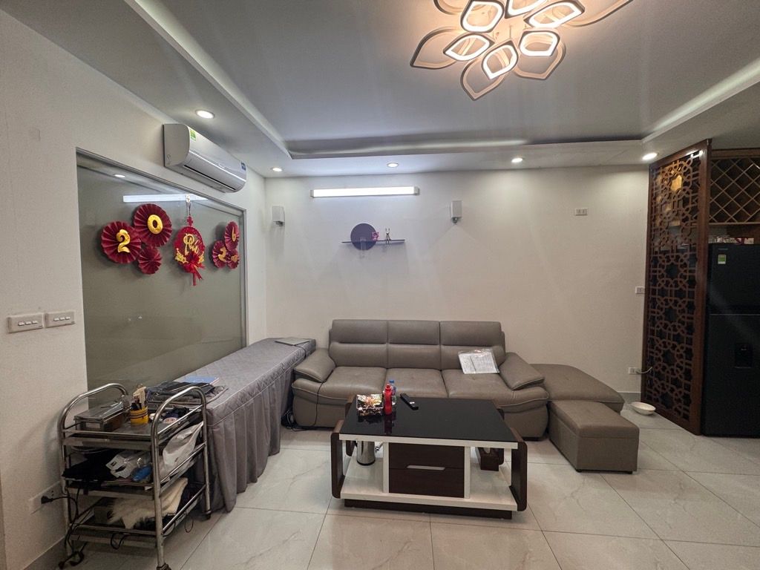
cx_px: 380
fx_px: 307
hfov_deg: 102.1
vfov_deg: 85.7
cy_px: 285
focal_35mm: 14
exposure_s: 1/100
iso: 64
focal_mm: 2.22
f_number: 2.2
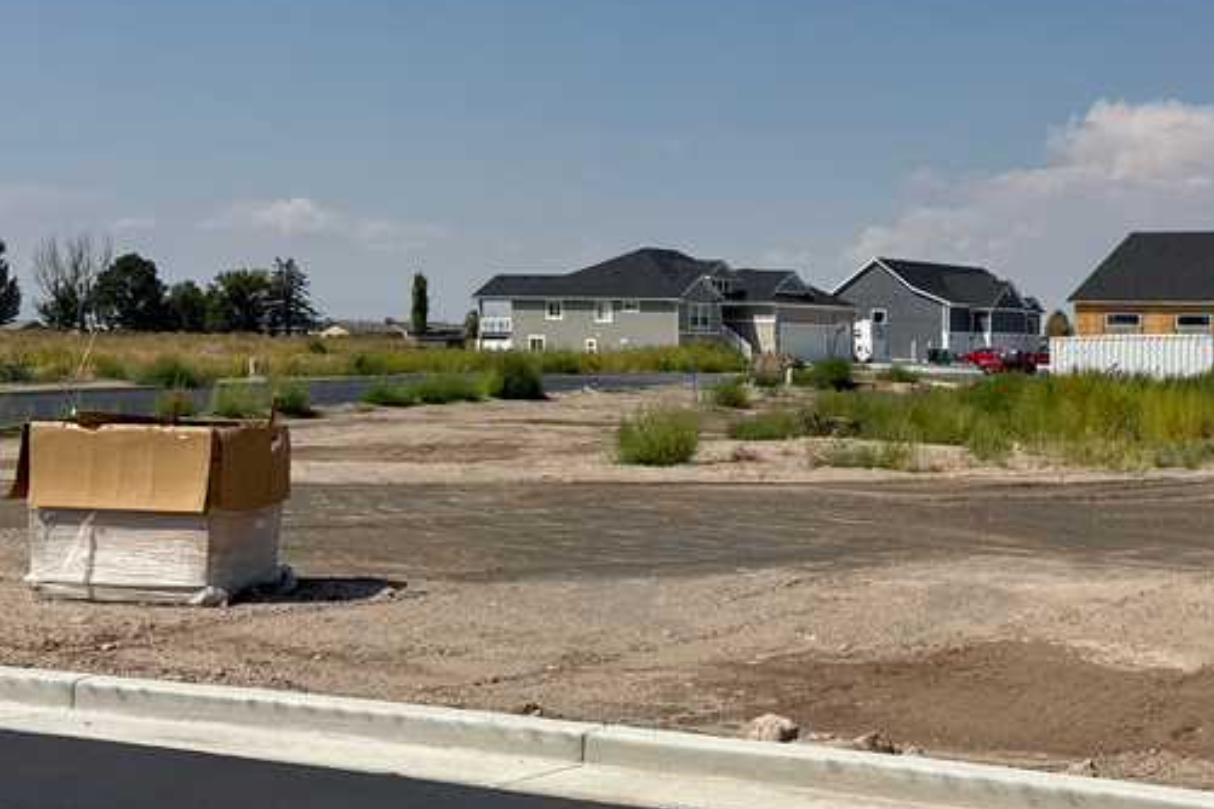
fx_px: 1720
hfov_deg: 36.5
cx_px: 1086
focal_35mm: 51
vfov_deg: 26.5
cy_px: 431
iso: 80
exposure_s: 1/9009
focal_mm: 6.76
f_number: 1.78
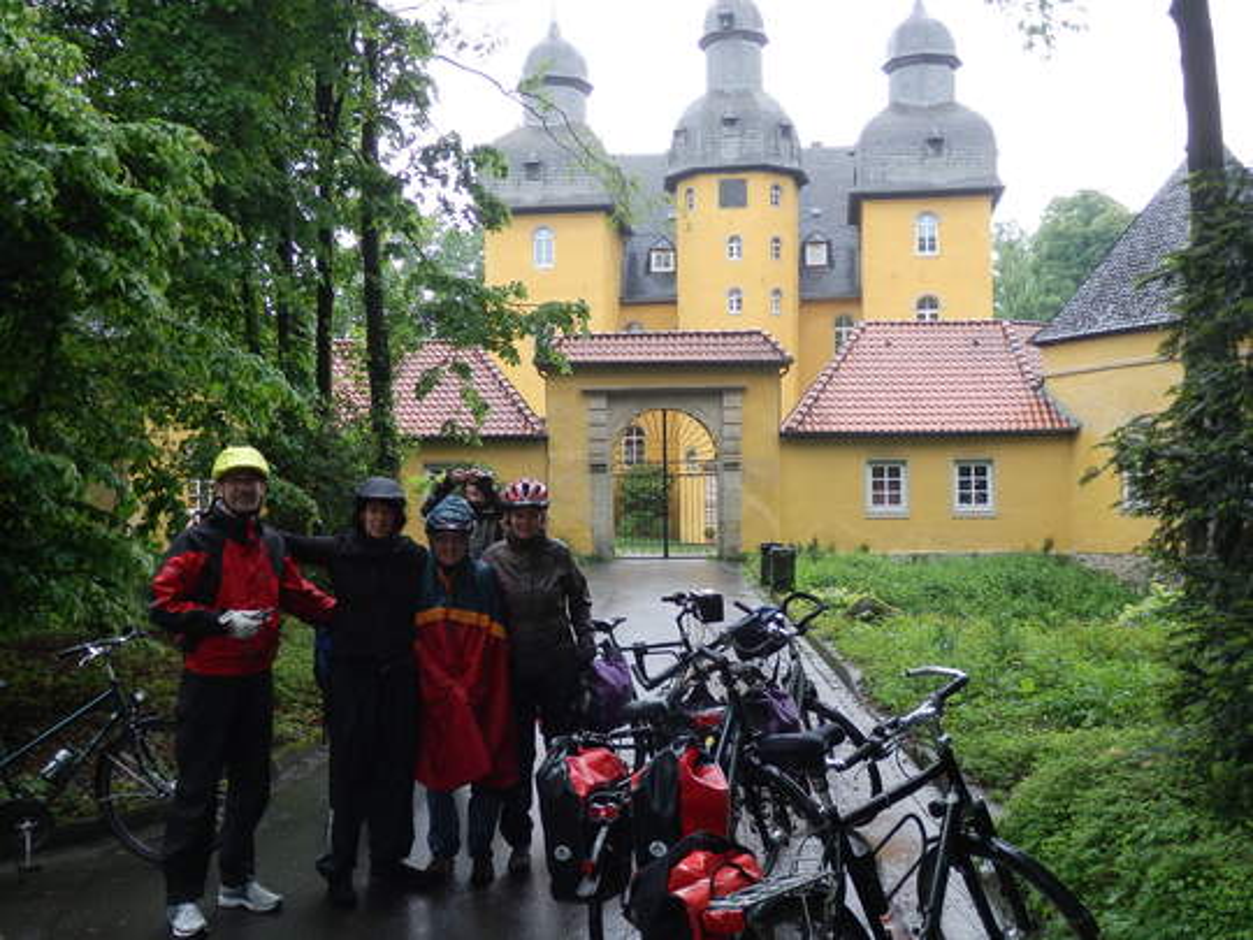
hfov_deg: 50.1
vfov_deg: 38.7
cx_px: 626
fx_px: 1339
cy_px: 470
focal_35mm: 37
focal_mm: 6.6
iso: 80
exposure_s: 1/60
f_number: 3.6
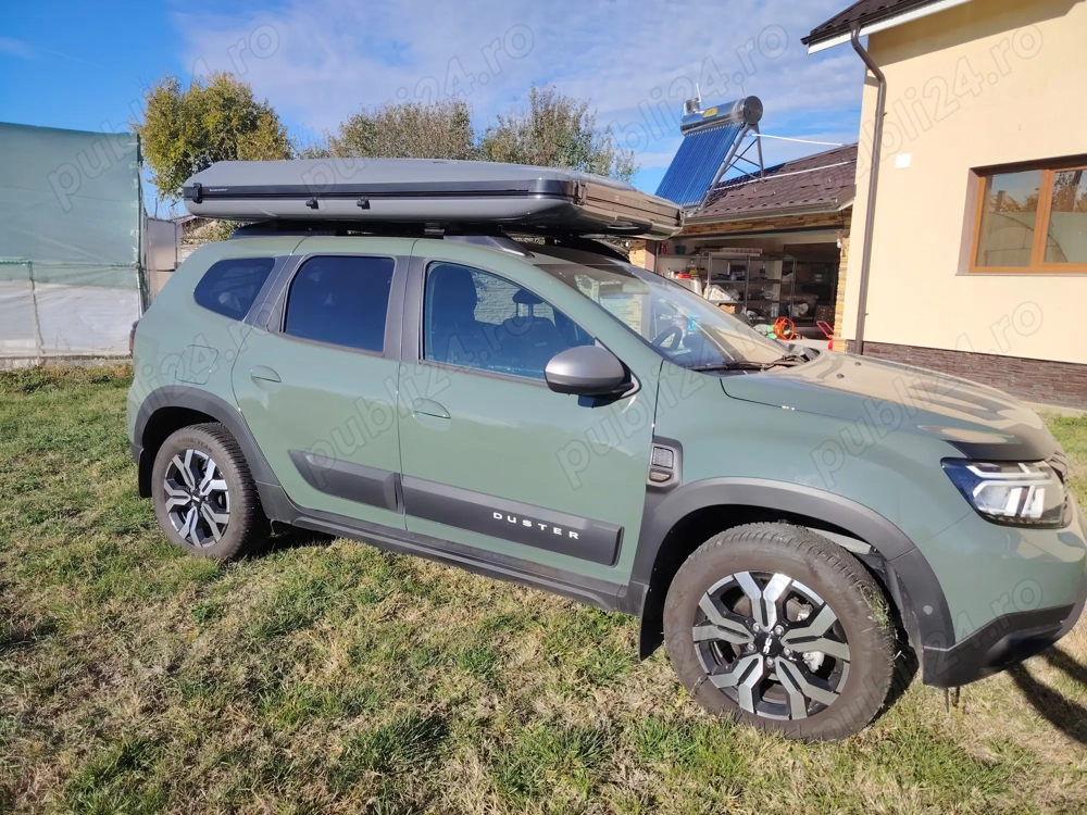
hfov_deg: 71.6
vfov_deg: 56.8
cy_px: 408
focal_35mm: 24
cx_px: 544
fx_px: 754
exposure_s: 1/1012
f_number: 1.75
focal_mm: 5.25
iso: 100
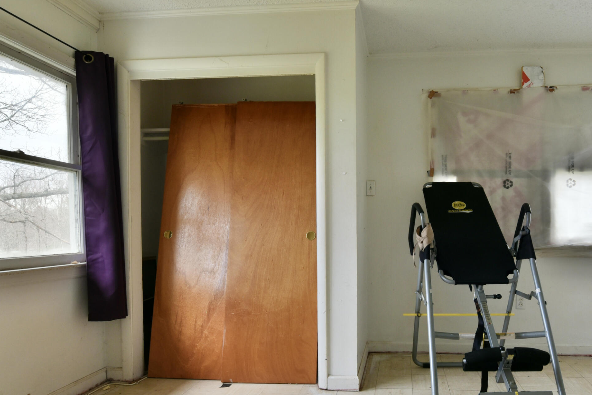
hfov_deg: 76.9
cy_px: 242
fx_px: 362
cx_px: 377
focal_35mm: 22
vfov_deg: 56.7
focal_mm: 14
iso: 800
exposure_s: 1/25
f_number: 11
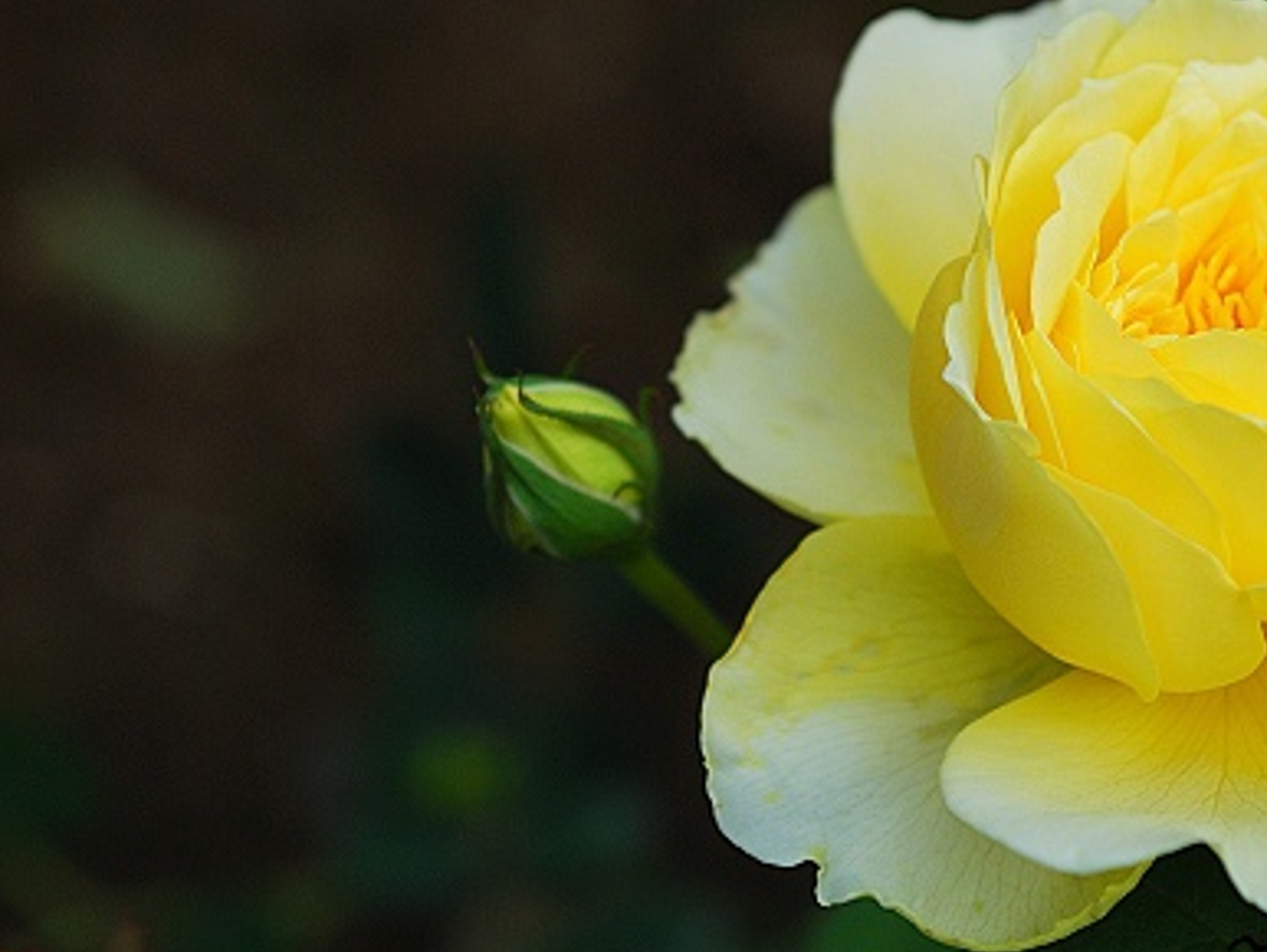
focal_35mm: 157
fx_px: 5750
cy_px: 343
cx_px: 903
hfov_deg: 12.5
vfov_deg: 9.5
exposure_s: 1/250
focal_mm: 70
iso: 200
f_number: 5
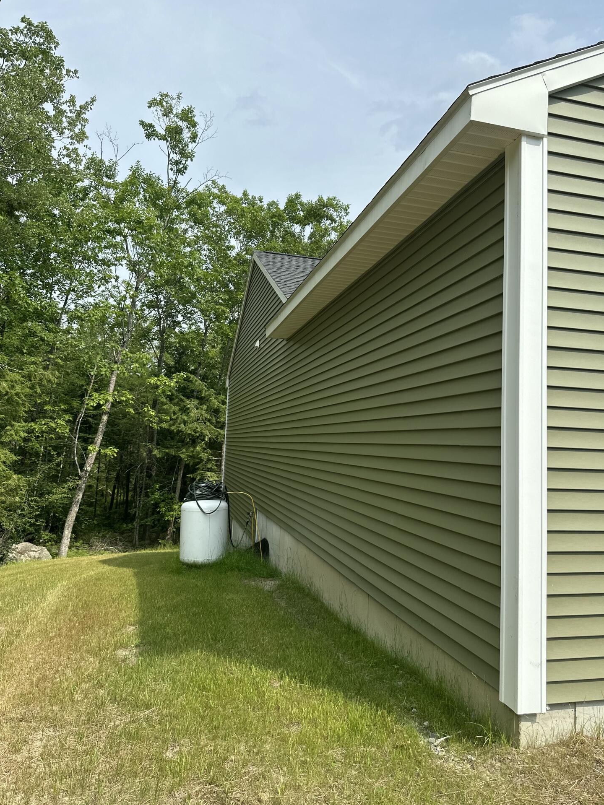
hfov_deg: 54.9
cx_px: 312
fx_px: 582
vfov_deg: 69.4
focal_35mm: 25
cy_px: 390
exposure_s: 1/4016
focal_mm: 6.86
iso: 80
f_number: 1.78
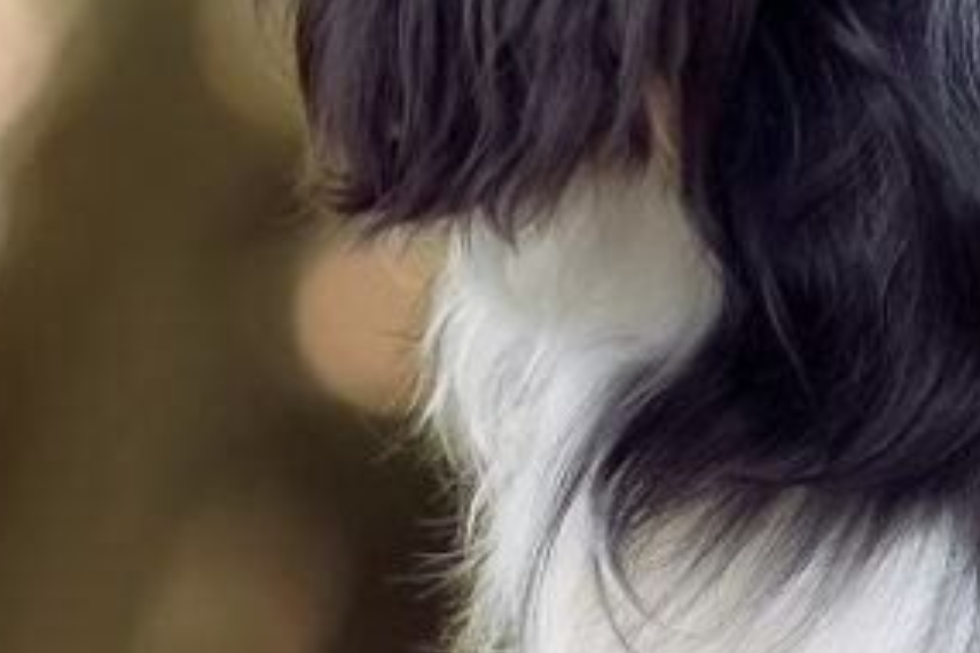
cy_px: 516
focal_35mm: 727
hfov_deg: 2.8
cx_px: 1547
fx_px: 19789
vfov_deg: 1.9
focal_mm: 90
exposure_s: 1/500
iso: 400
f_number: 2.2
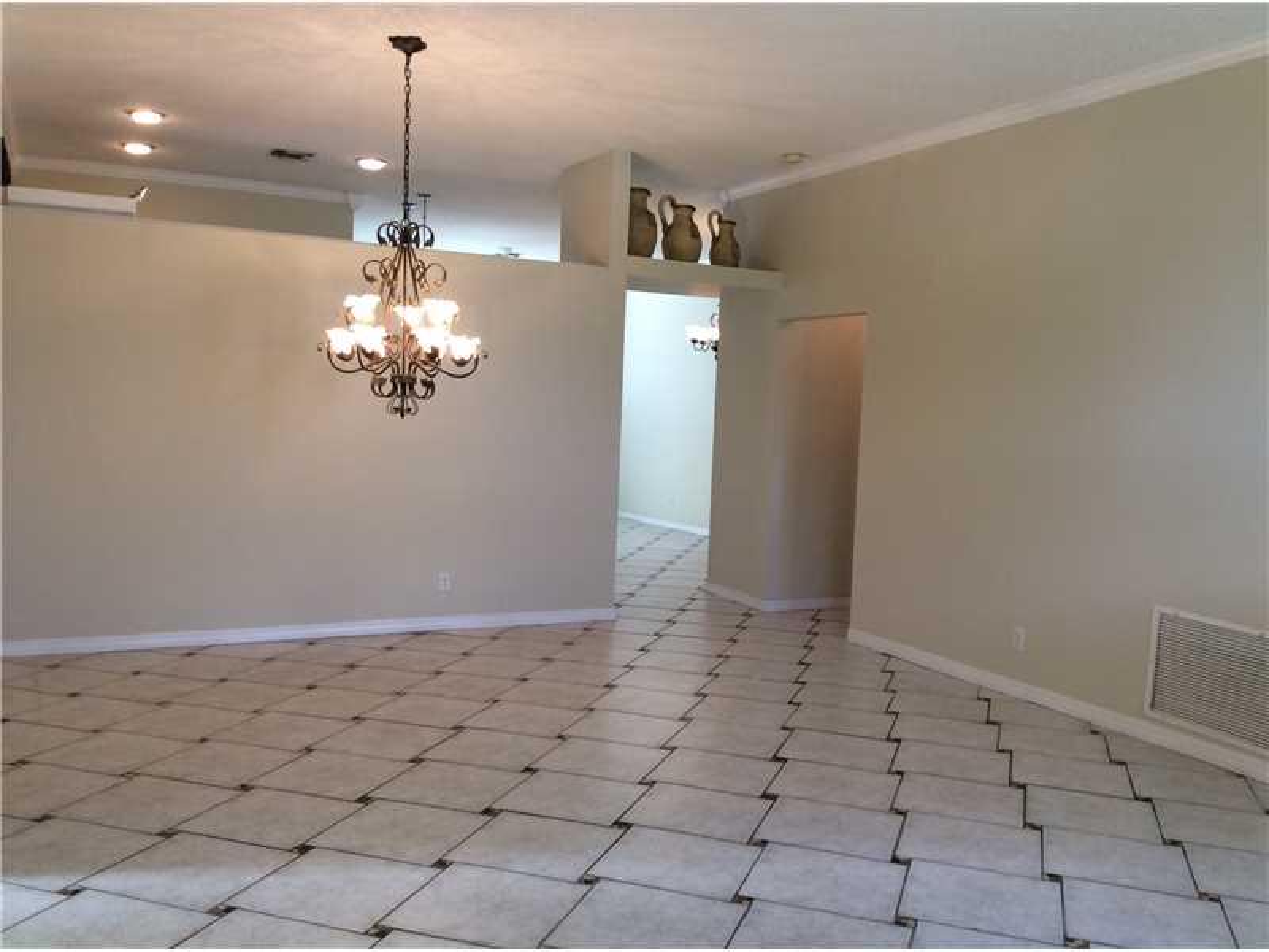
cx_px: 634
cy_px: 476
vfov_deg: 44.2
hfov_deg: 56.8
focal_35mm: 32
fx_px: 1173
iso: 40
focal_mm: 3.3
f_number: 2.4
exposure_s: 1/24
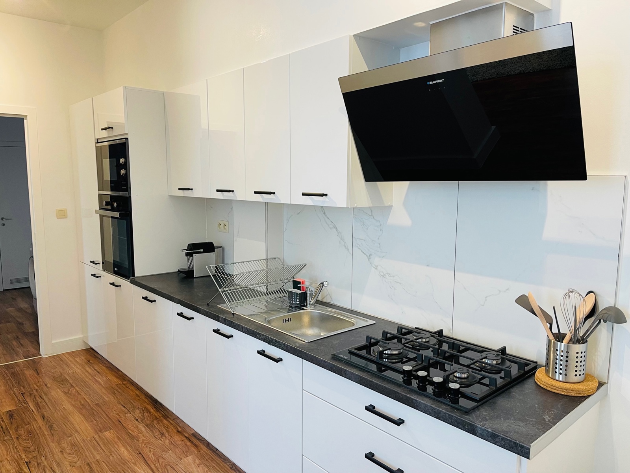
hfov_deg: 67.3
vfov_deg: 53.1
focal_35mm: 26
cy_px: 236
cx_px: 315
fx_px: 473
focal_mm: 5.1
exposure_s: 1/50
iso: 80
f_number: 1.6
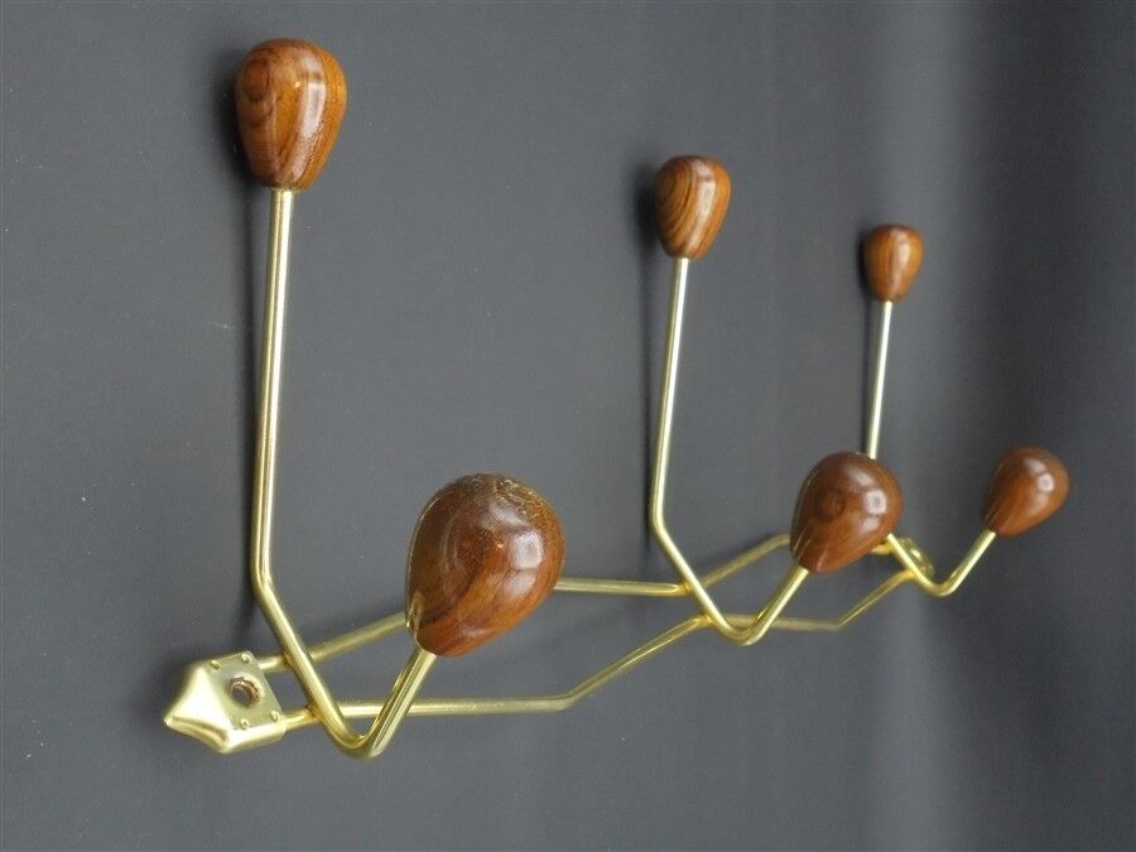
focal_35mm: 38
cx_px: 568
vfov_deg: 37.7
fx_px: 1247
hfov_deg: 49.0
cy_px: 426
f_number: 4.2
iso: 320
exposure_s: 1/30
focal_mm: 6.9
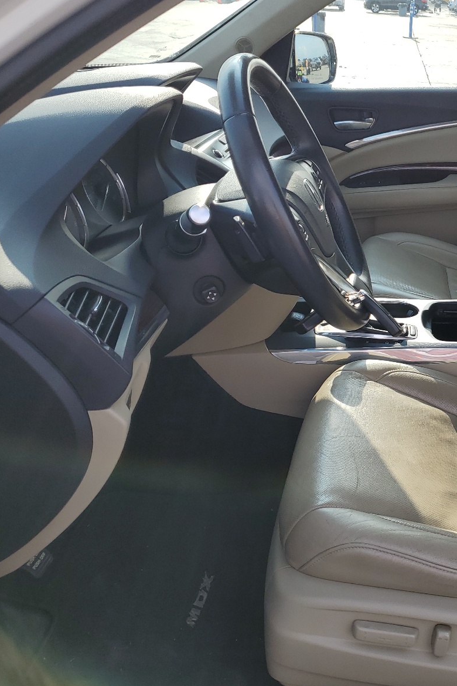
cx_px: 429
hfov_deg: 33.6
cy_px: 342
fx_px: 704
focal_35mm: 37
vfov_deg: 51.9
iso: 50
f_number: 1.5
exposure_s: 1/1000
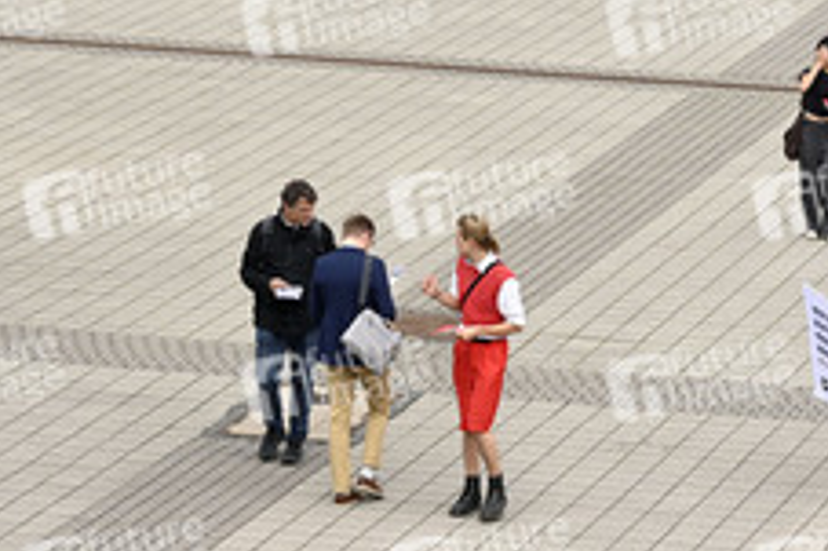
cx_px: 750
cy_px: 106
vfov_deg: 5.8
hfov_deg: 8.6
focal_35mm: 238
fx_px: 5470
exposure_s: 1/320
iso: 400
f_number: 11
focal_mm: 120
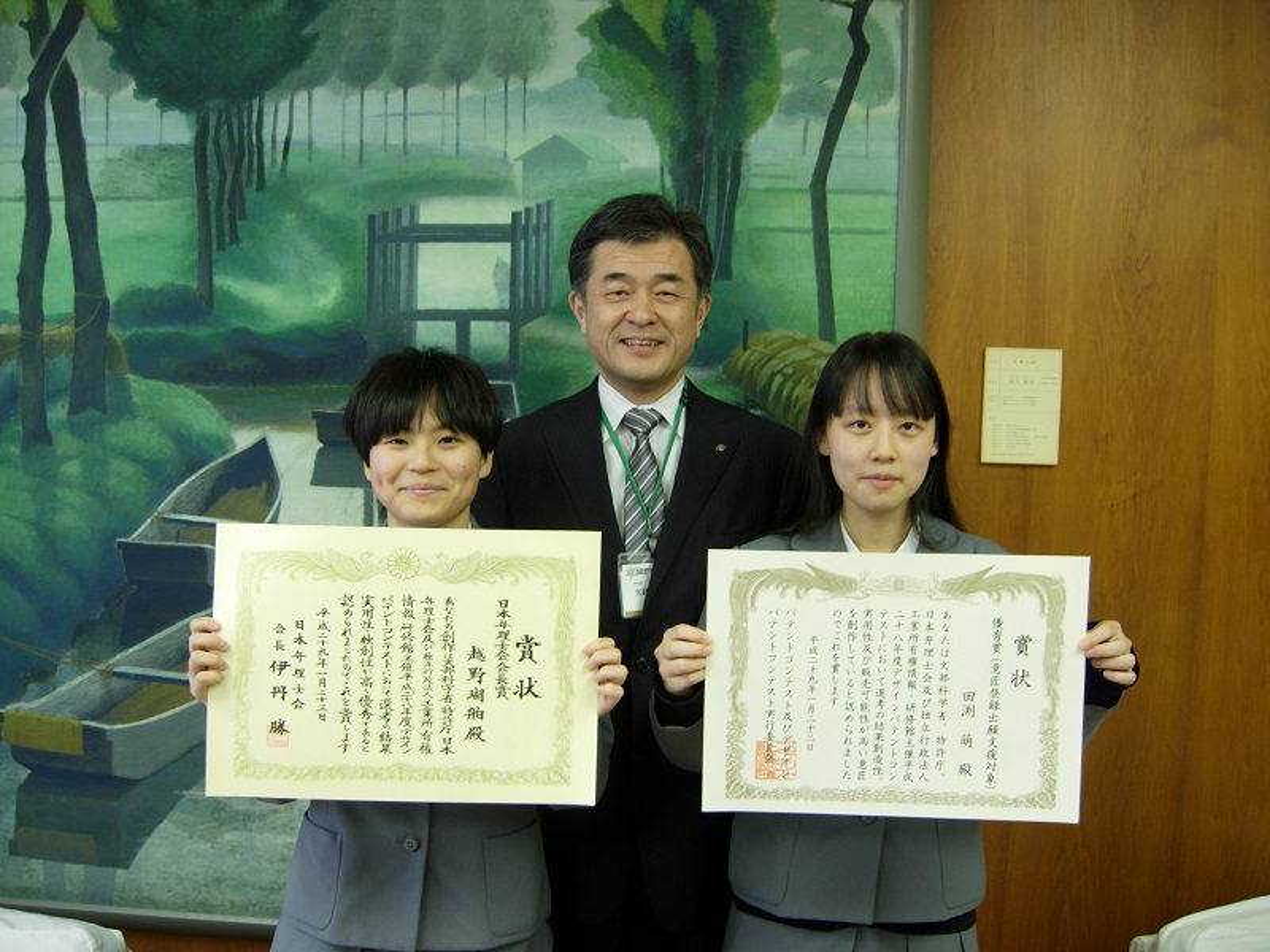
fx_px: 1321
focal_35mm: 36
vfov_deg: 39.7
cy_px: 476
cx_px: 635
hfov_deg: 51.4
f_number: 2.7
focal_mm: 7.5
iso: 50
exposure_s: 1/11.3
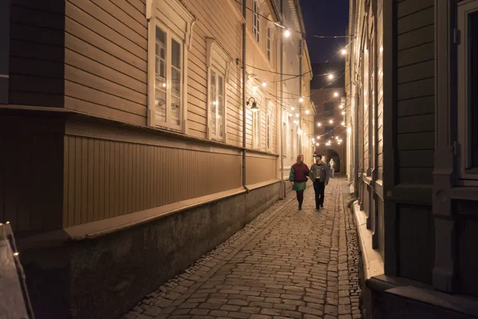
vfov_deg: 46.4
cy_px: 160
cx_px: 239
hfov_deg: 65.5
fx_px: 372
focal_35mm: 28
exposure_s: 1/60
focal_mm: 28
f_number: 4
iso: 5000
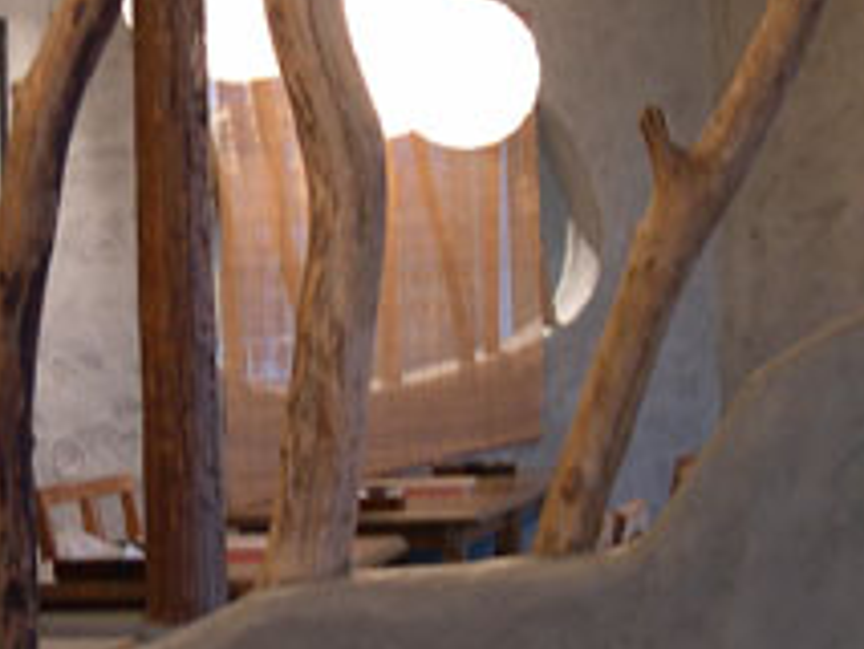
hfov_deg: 18.2
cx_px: 166
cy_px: 406
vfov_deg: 13.8
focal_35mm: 107
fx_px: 2672
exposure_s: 1/4.5
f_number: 2.8
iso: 100
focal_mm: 8
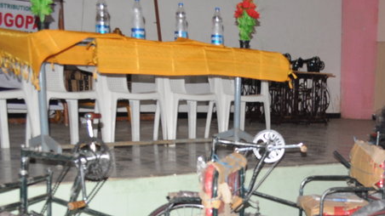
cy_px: 281
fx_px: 653
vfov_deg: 17.6
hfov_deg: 31.2
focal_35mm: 64
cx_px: 354
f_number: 5.6
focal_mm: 18
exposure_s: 1/160
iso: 640
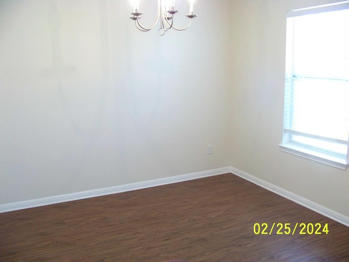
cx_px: 174
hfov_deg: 51.4
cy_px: 131
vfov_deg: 39.7
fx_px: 363
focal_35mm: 36
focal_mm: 5.85
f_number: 2.8
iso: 200
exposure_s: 1/30
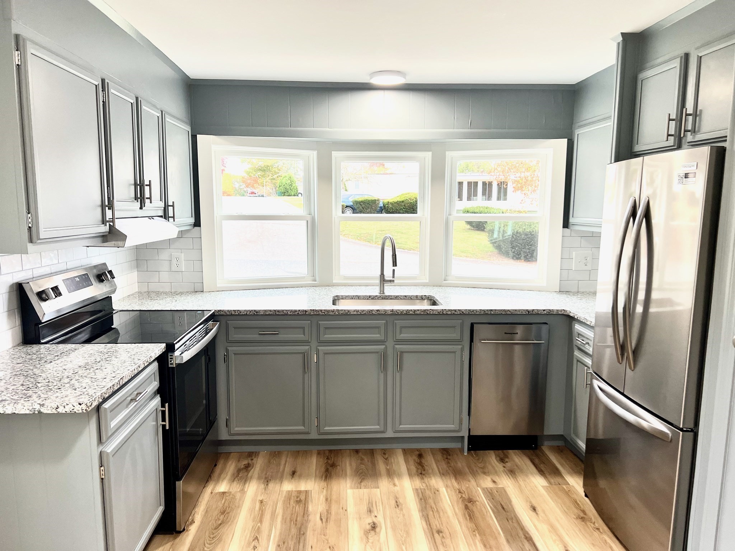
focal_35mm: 26
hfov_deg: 67.3
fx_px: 552
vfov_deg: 53.1
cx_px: 368
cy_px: 276
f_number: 1.5
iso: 125
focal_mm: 5.7
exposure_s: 1/120
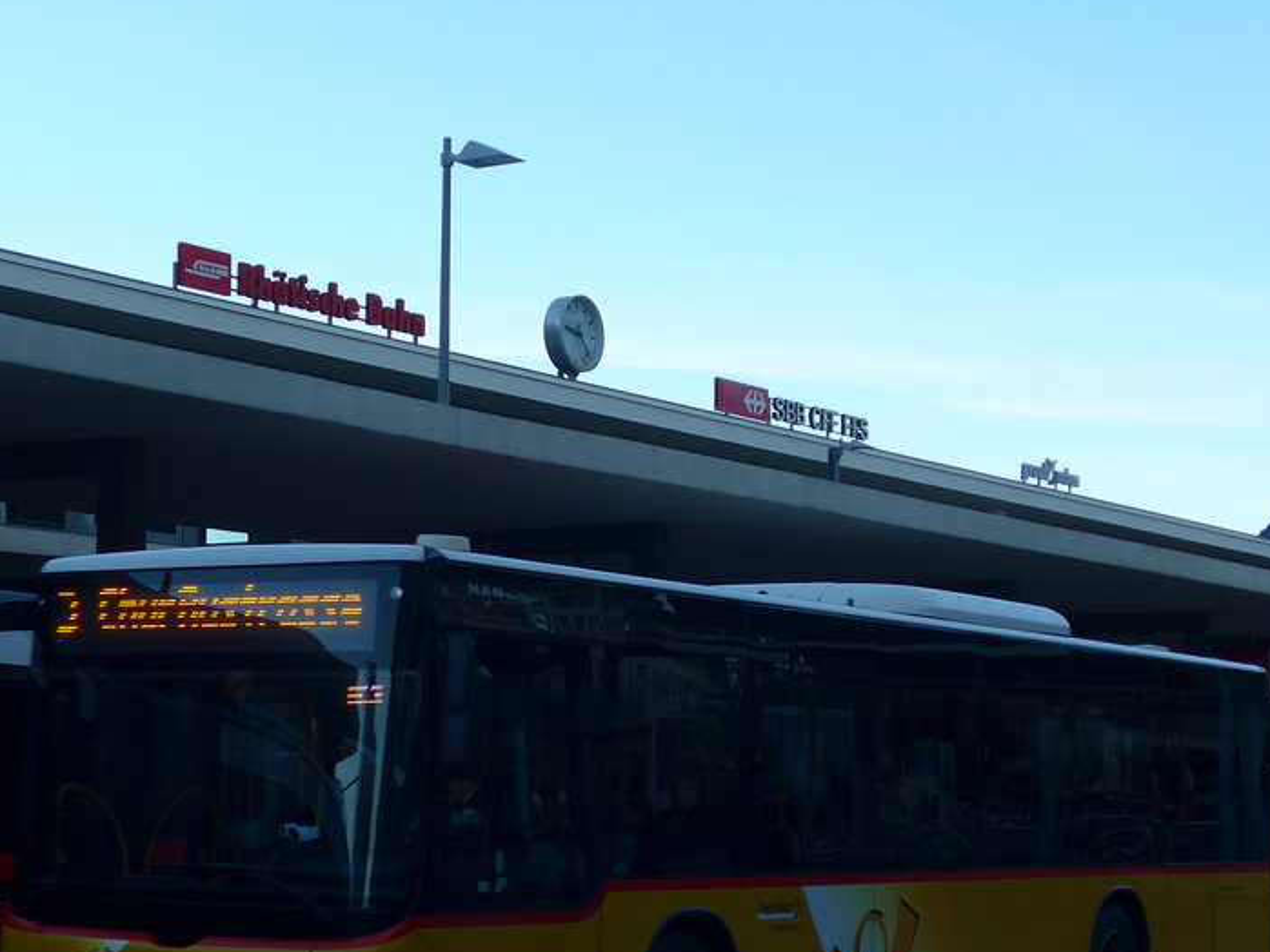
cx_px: 521
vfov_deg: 18.6
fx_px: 2898
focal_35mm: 79
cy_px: 547
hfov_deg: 24.7
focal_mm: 9.5
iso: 80
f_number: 3
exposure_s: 1/400
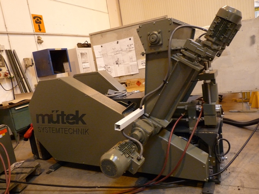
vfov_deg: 51.4
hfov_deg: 65.3
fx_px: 202
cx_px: 130
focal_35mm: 27
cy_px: 97
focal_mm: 4.8
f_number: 2.8
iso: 400
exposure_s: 1/30
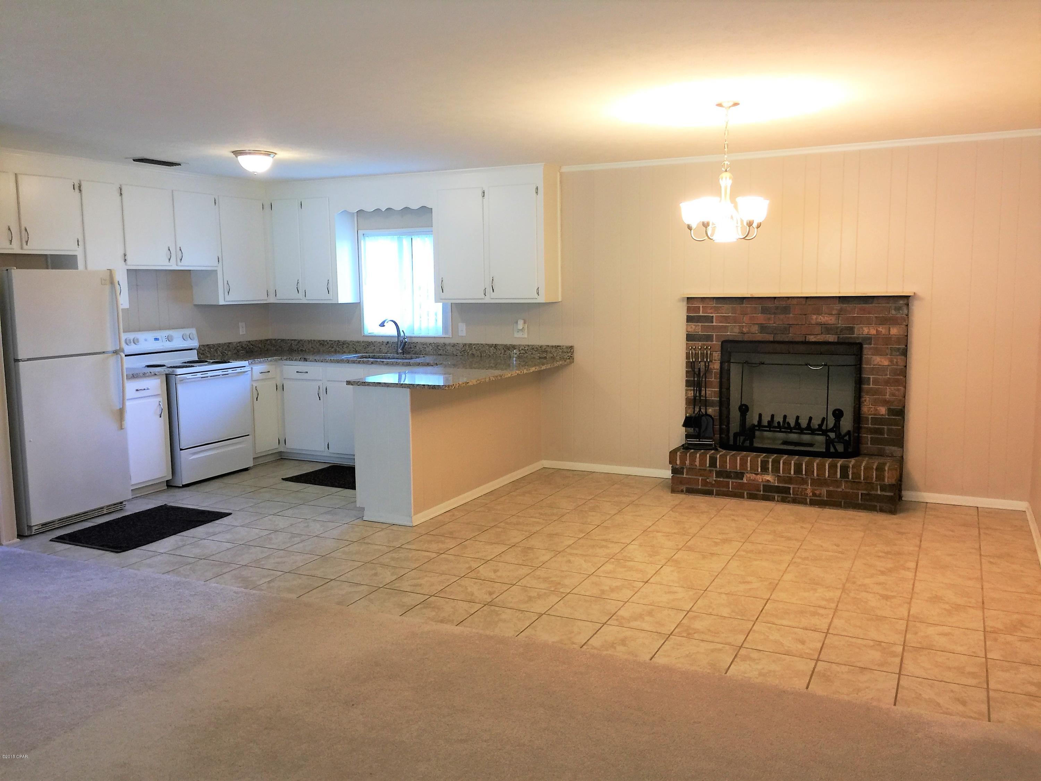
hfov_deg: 61.7
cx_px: 520
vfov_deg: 48.2
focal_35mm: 29
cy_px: 390
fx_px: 872
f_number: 2.2
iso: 40
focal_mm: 4.15
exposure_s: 1/15
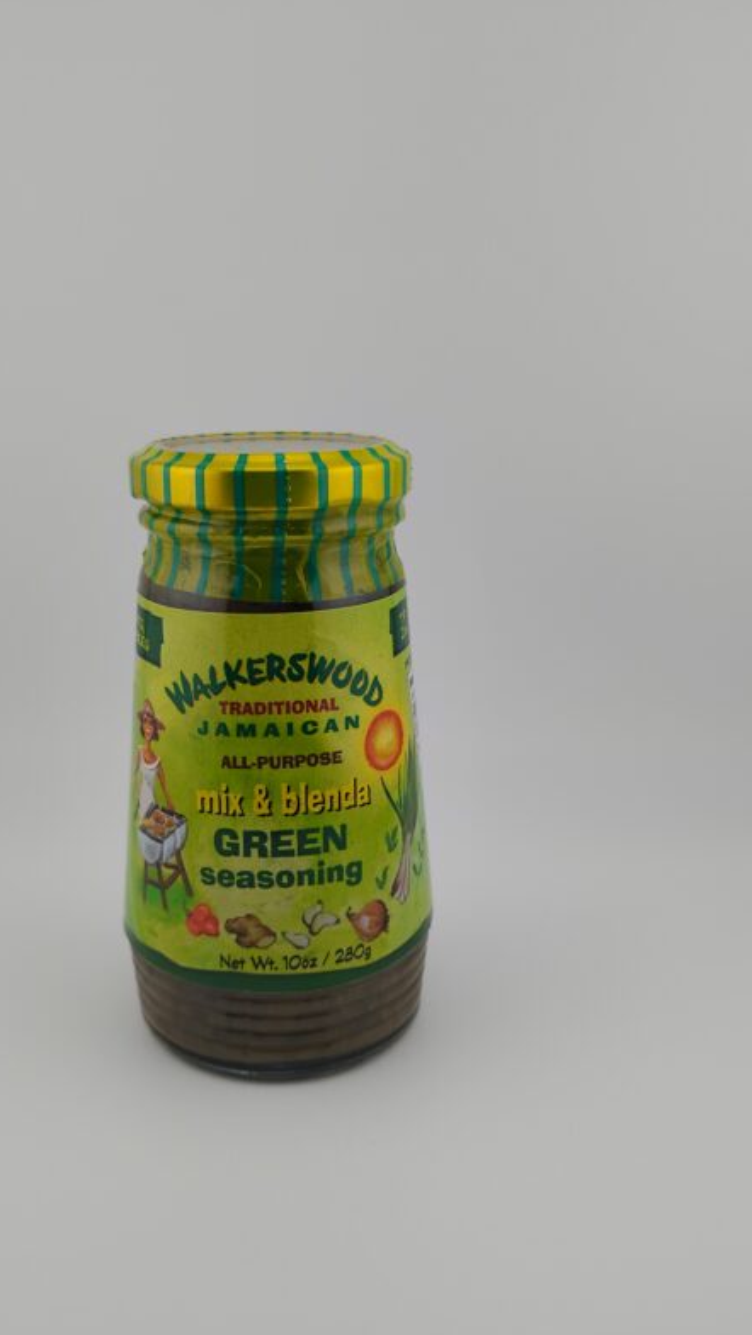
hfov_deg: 37.7
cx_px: 328
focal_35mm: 31
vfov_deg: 62.6
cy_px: 671
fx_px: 1098
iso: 100
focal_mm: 4.26
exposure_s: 1/319
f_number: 1.8
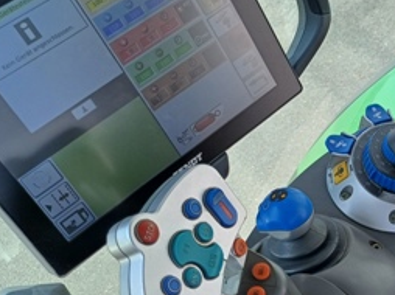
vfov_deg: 23.1
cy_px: 196
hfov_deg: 28.8
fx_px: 718
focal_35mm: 63
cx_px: 393
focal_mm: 4.65
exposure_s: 1/434
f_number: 1.8
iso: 50
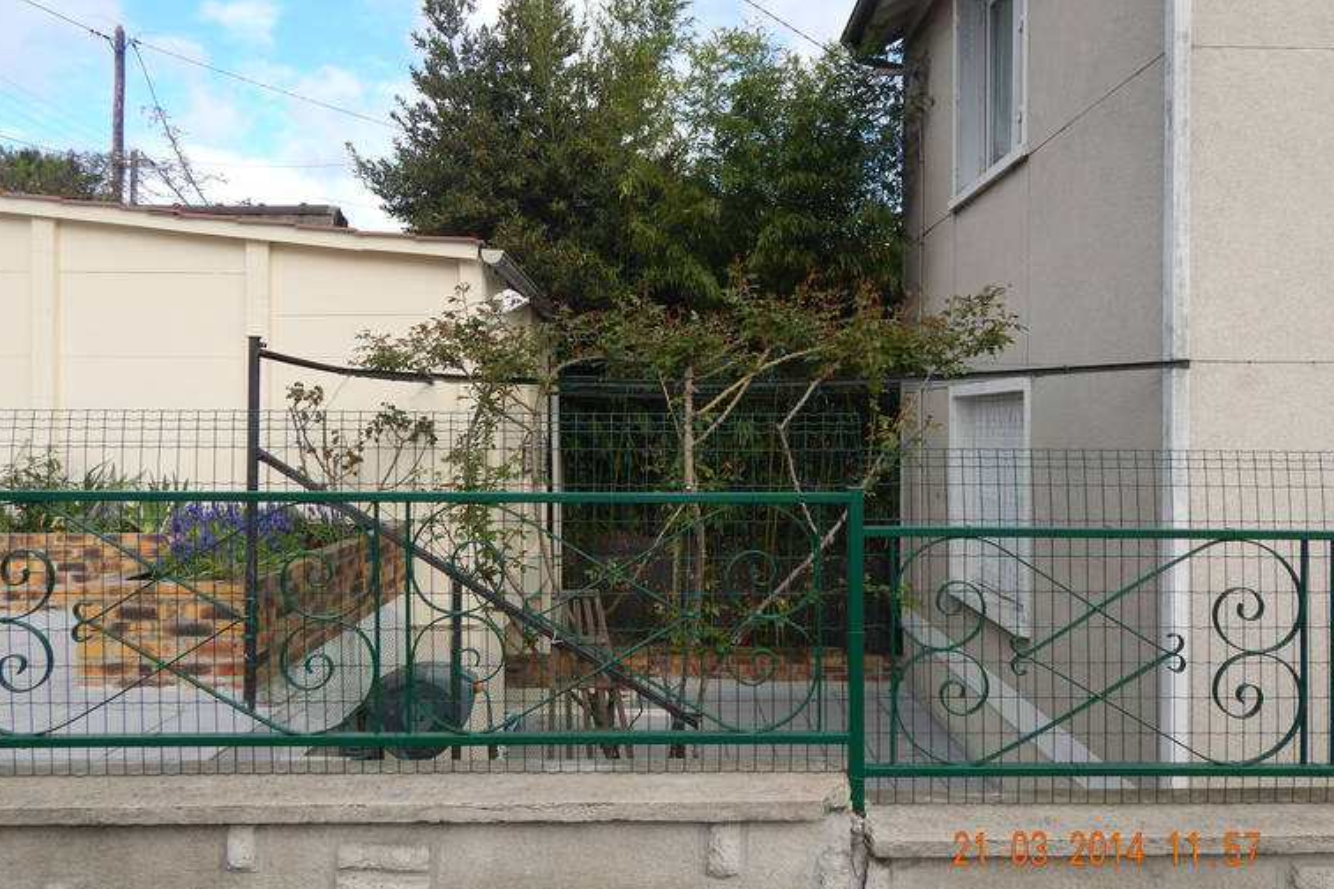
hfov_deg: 71.5
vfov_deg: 51.3
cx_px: 685
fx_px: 926
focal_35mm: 25
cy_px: 436
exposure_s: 1/800
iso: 125
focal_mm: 4
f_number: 3
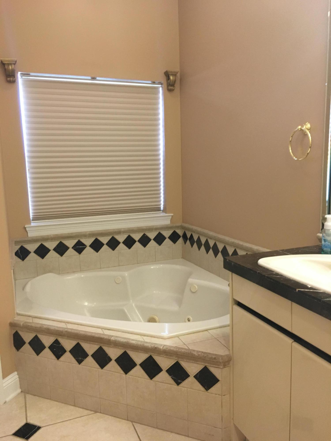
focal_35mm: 29
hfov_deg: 48.2
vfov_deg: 61.7
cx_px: 166
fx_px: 370
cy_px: 220
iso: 125
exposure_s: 1/30
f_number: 2.2
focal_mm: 4.15
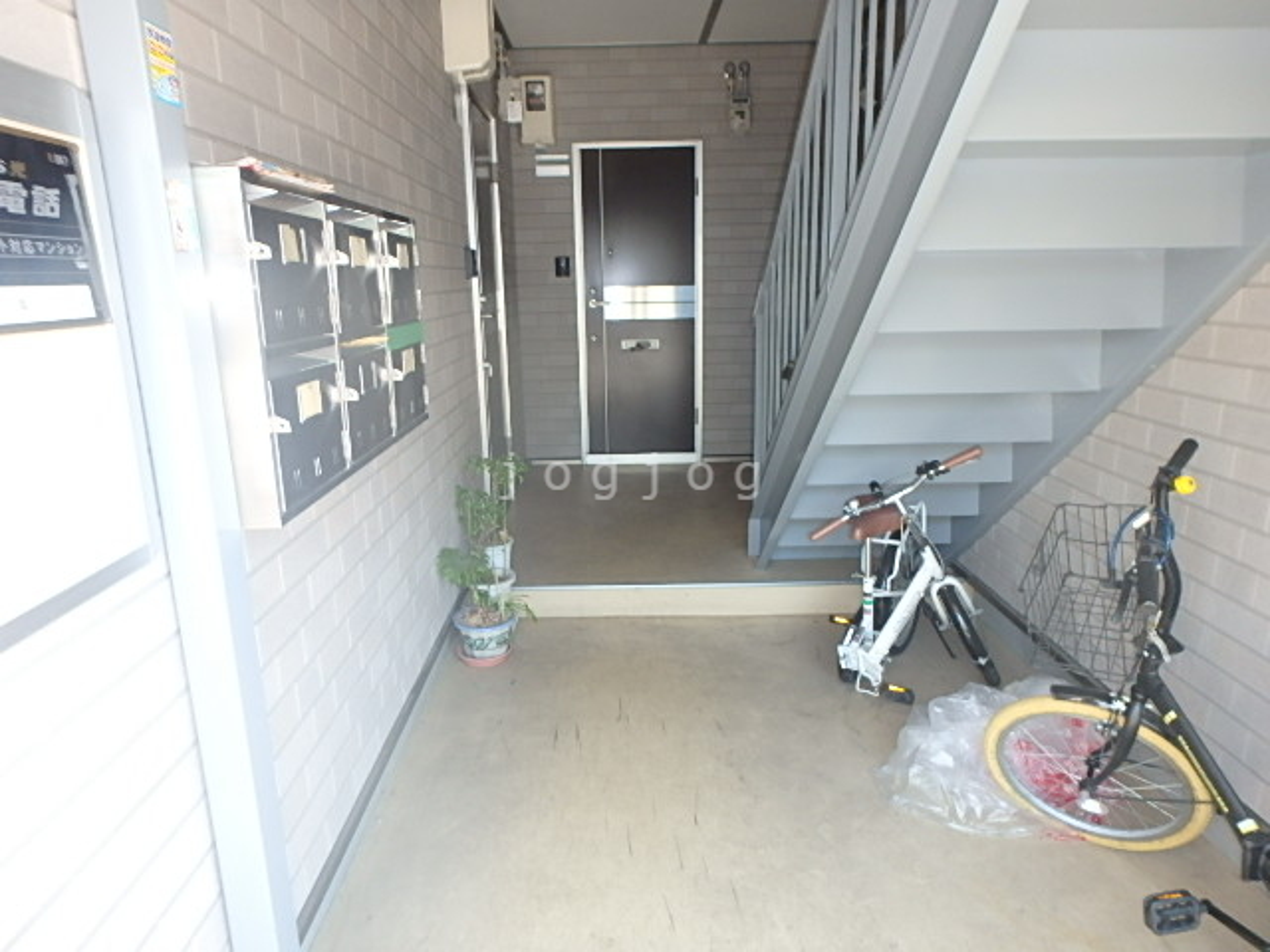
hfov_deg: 79.0
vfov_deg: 63.4
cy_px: 476
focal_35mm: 21
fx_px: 770
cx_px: 635
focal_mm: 3.7
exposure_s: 1/30
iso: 250
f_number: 3.5
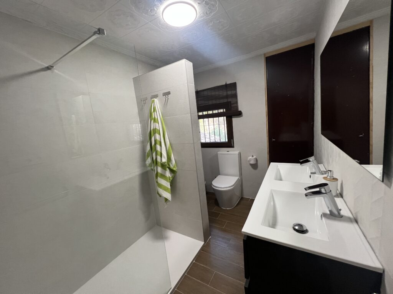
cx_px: 196
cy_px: 147
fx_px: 148
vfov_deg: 89.9
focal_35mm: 13
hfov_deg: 106.2
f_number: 1.8
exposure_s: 1/100
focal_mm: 1.57
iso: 200
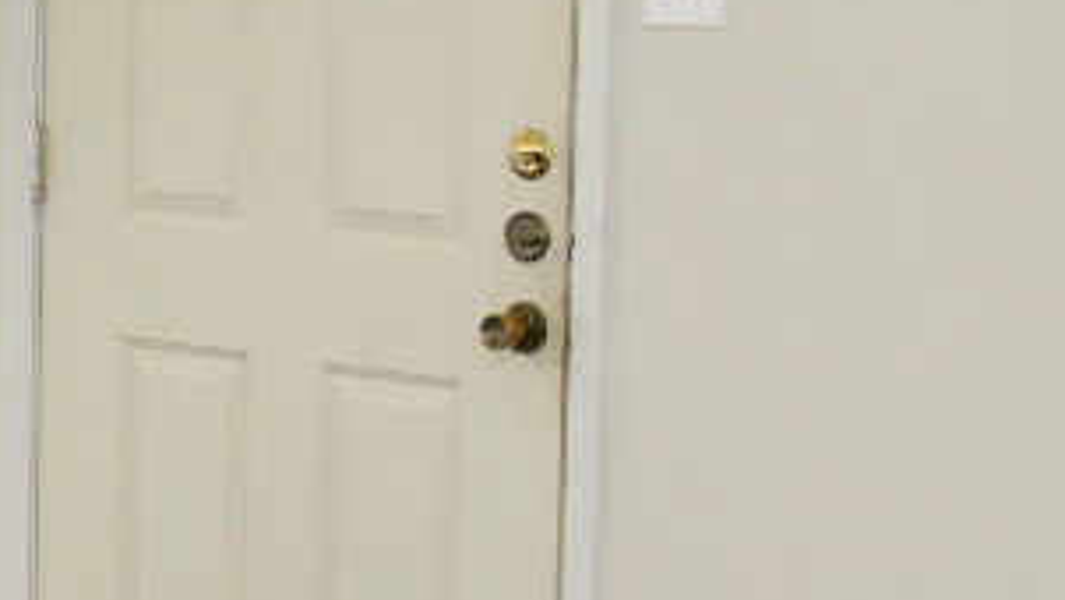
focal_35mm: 135
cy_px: 304
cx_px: -762
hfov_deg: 14.3
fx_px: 3813
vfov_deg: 9.0
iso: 800
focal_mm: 24
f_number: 5.6
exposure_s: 1/125
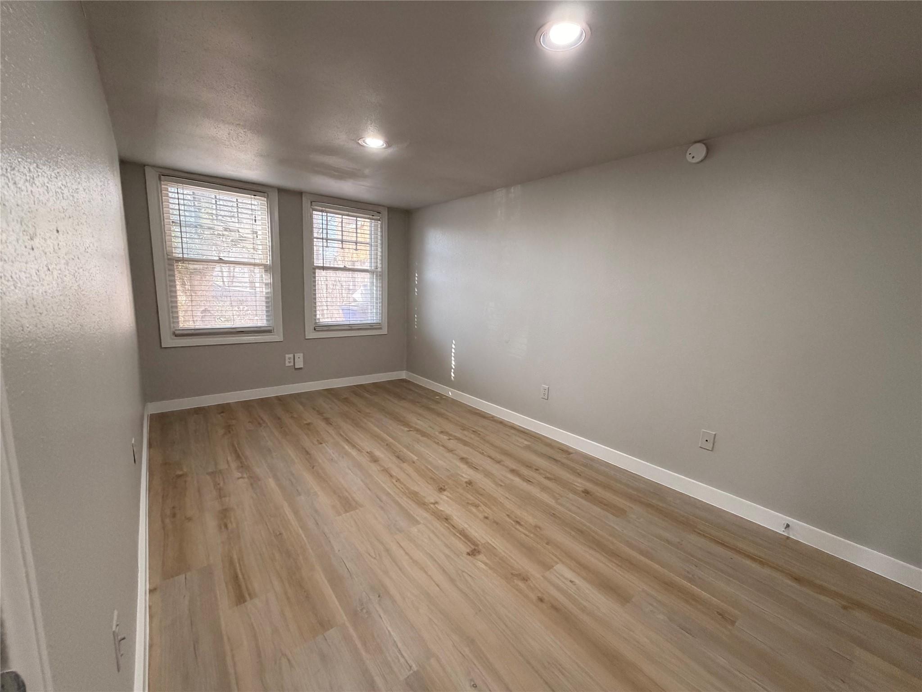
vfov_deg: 85.7
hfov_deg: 102.1
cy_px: 346
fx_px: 373
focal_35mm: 14
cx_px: 461
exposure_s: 1/60
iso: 400
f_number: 2.2
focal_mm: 2.22
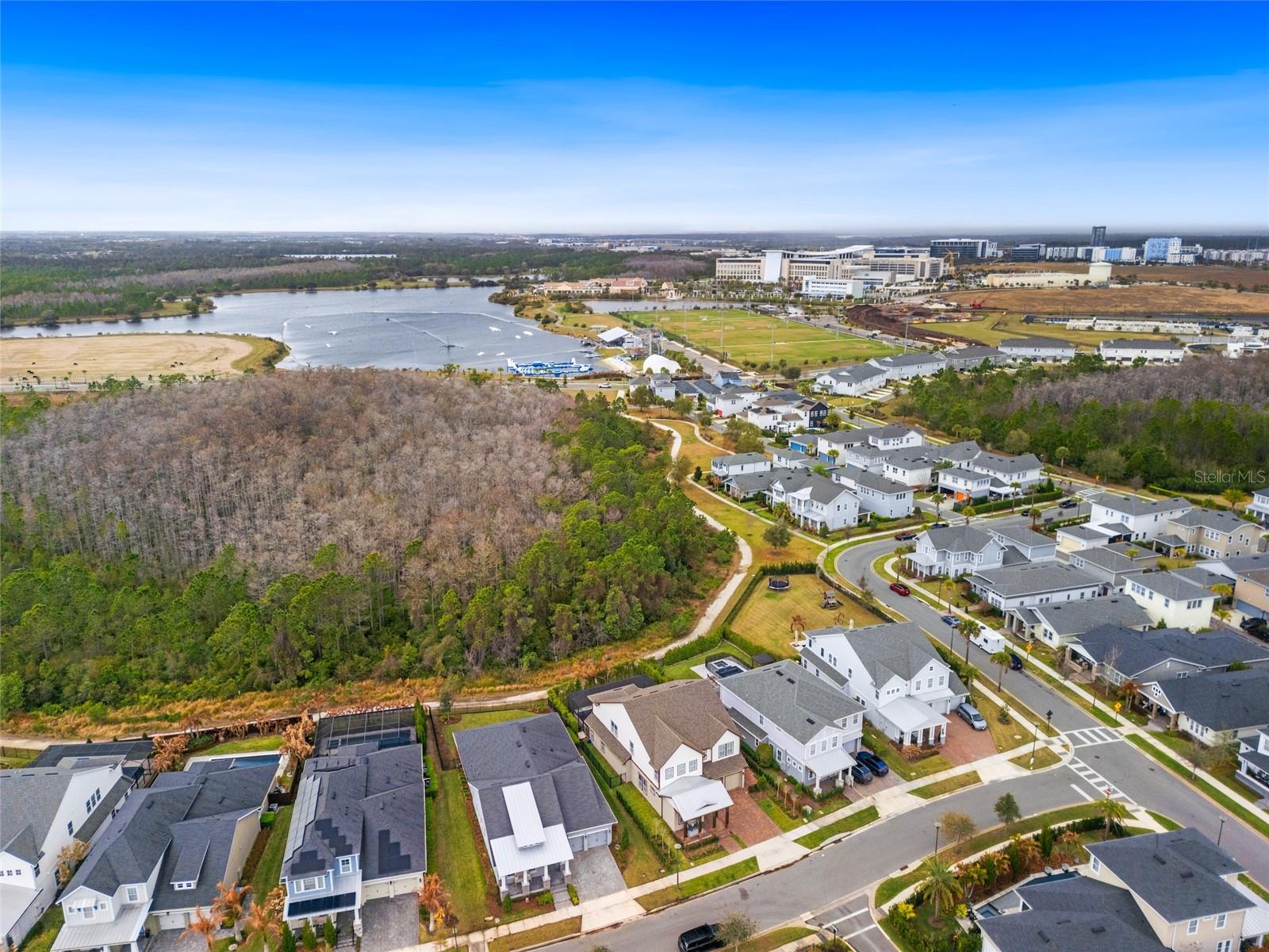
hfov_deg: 71.6
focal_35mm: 24
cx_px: 634
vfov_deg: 56.8
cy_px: 476
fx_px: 880
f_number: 1.7
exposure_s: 1/640
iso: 200
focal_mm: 6.72
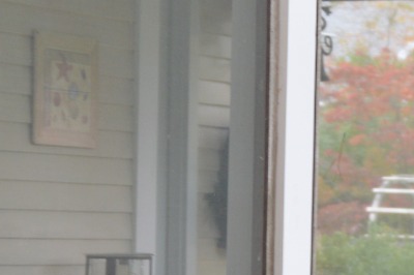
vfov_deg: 6.6
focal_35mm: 207
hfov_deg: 9.9
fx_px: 2378
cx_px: 253
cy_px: 294
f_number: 5
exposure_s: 1/100
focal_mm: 34
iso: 400
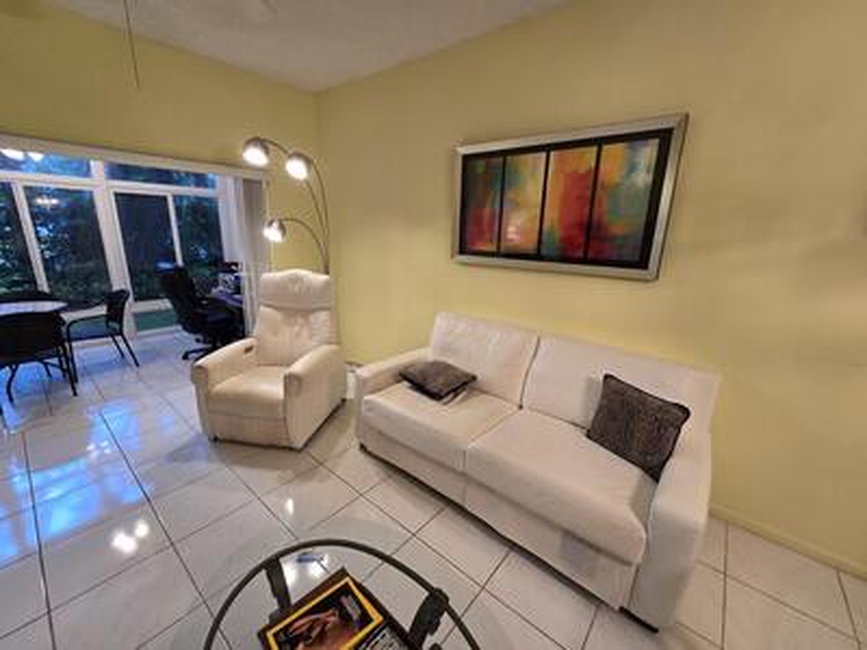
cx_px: 434
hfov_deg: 106.2
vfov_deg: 89.9
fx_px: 326
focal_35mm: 13
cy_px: 325
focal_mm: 2.2
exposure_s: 1/60
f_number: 2.2
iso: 200
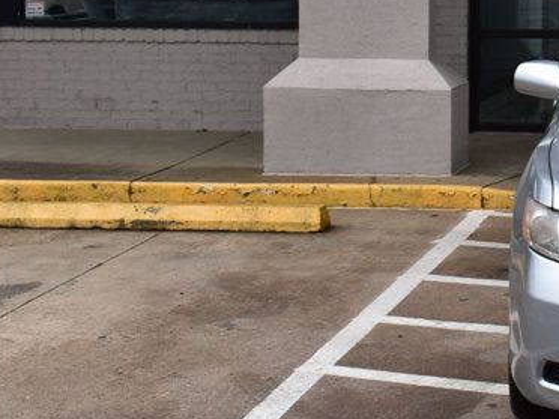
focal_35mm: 111
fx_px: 1792
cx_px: 733
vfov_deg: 13.2
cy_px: -2
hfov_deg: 16.7
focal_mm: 28
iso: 250
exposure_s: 1/500
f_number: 11
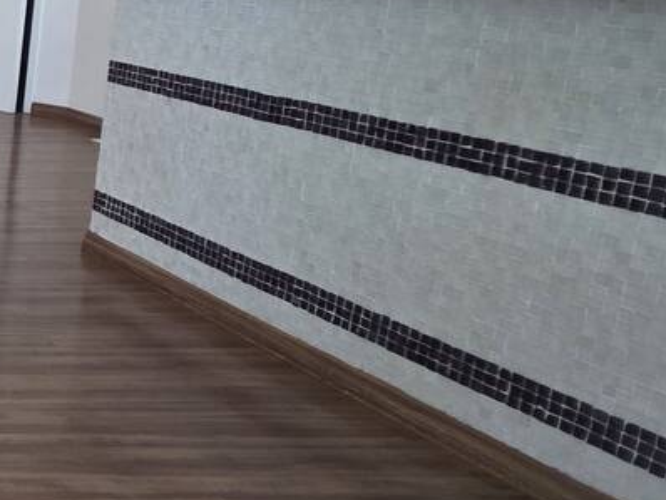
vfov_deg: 30.5
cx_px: -509
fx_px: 905
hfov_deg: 23.0
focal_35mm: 47
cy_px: 140
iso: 200
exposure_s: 1/120
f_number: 1.9
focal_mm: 2.2
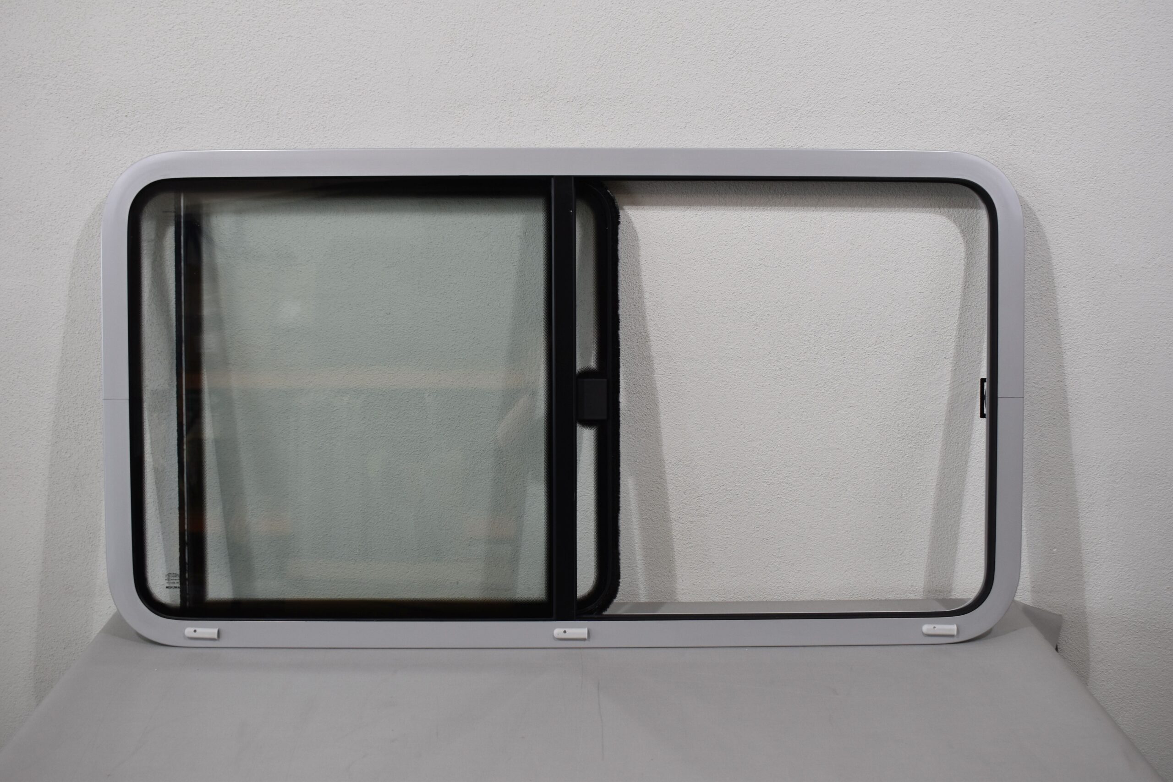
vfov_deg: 36.9
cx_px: 586
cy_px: 391
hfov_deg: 53.1
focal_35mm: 36
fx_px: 1173
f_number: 5.6
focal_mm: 24
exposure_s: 1/125
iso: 400
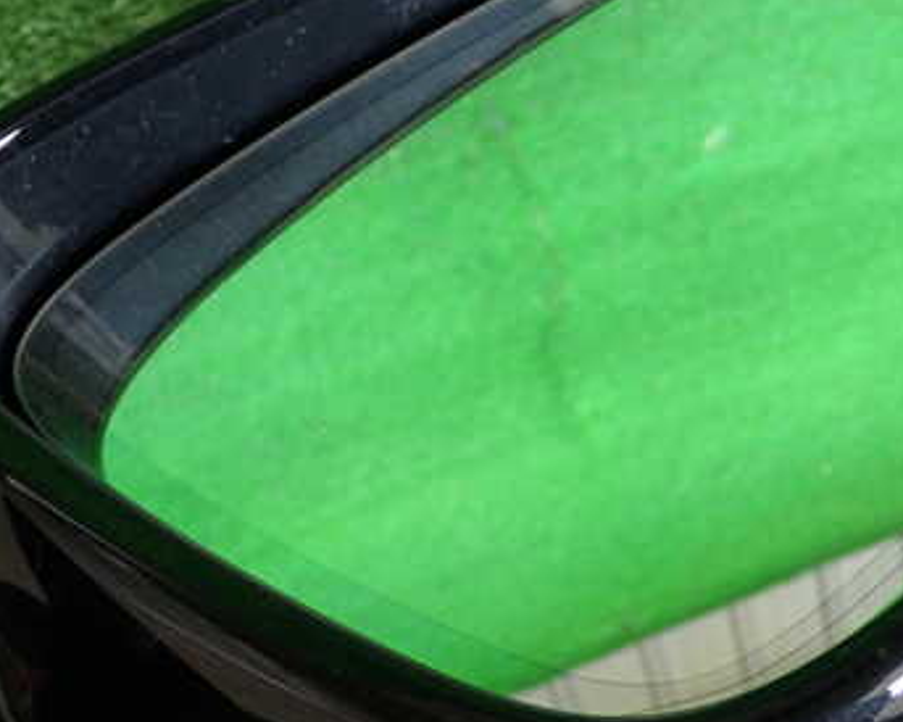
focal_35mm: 70
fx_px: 1870
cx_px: 779
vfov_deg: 21.8
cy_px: 292
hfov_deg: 26.4
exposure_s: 1/40
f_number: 2.8
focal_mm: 7.31
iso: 200
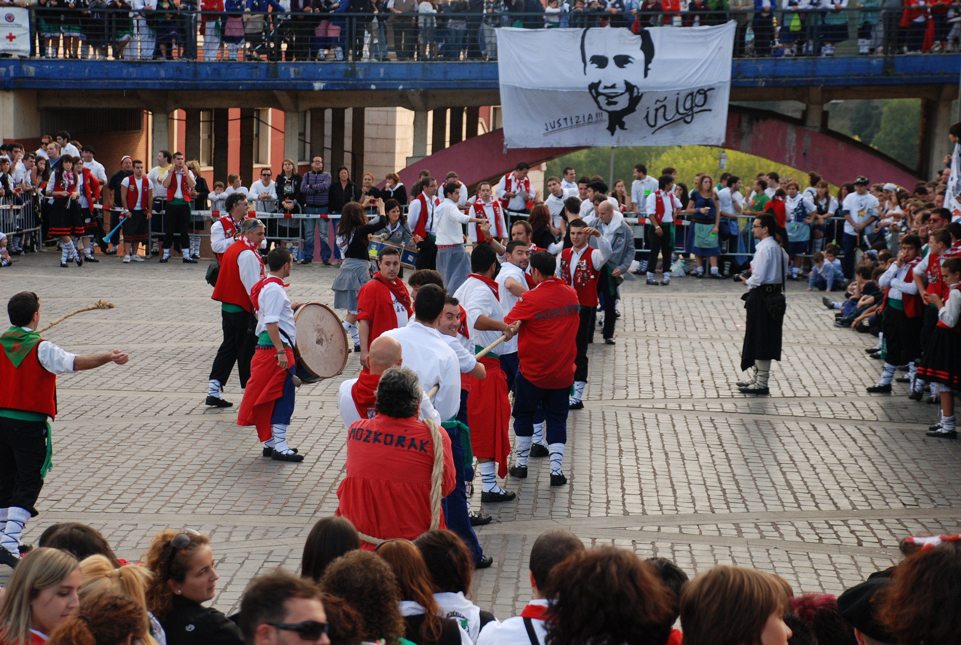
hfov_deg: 20.6
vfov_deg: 13.9
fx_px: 2648
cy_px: 322
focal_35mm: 99
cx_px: 480
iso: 200
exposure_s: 1/125
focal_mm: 66
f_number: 5.3
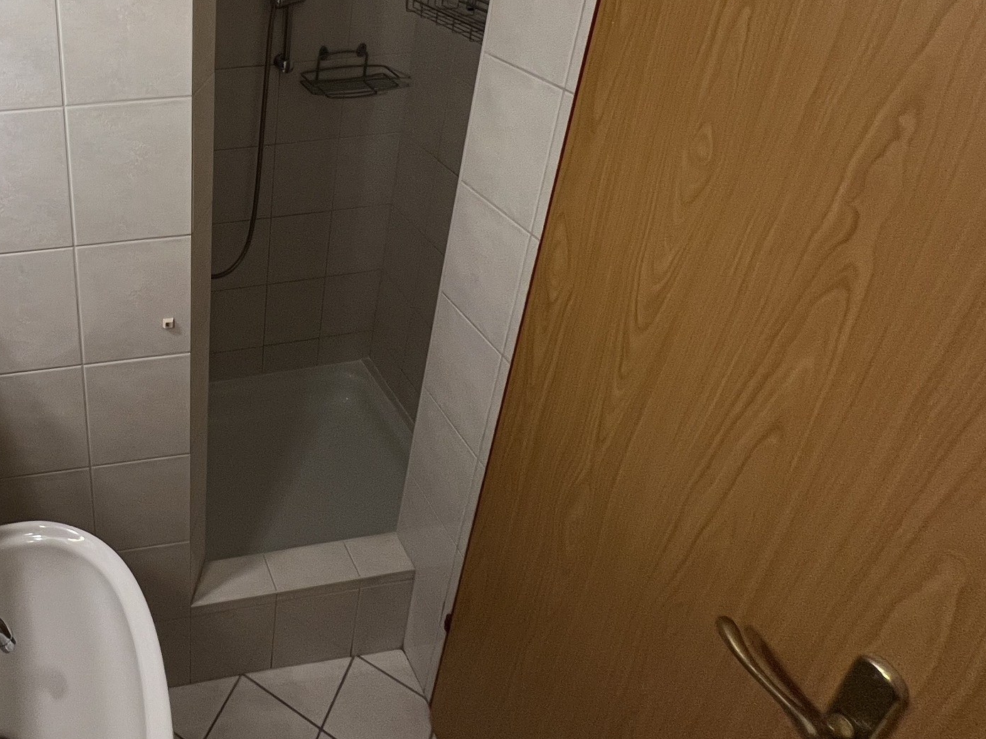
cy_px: 152
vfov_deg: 53.2
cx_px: 119
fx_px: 684
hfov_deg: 61.6
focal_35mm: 24
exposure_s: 1/100
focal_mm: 1.57
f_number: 1.8
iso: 200
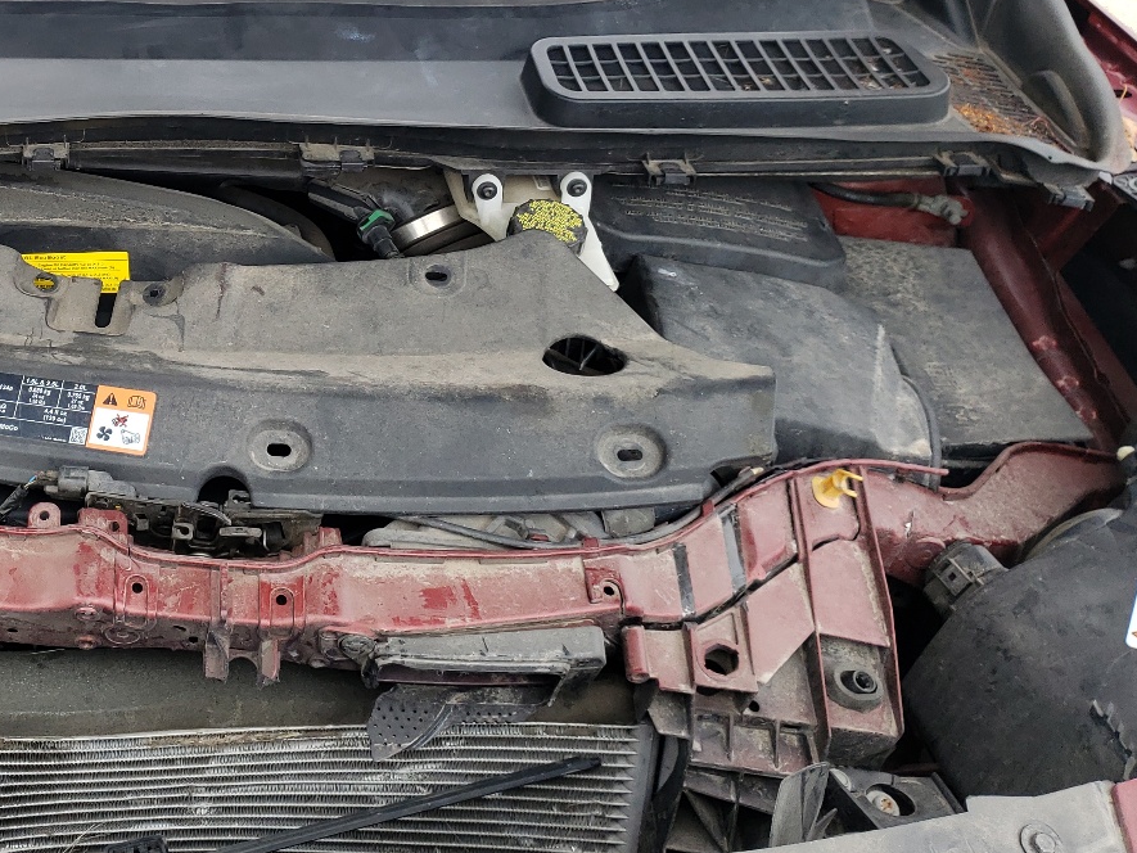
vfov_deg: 30.3
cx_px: 132
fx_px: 1544
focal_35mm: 47
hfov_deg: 38.0
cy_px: 207
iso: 50
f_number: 1.5
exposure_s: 1/625
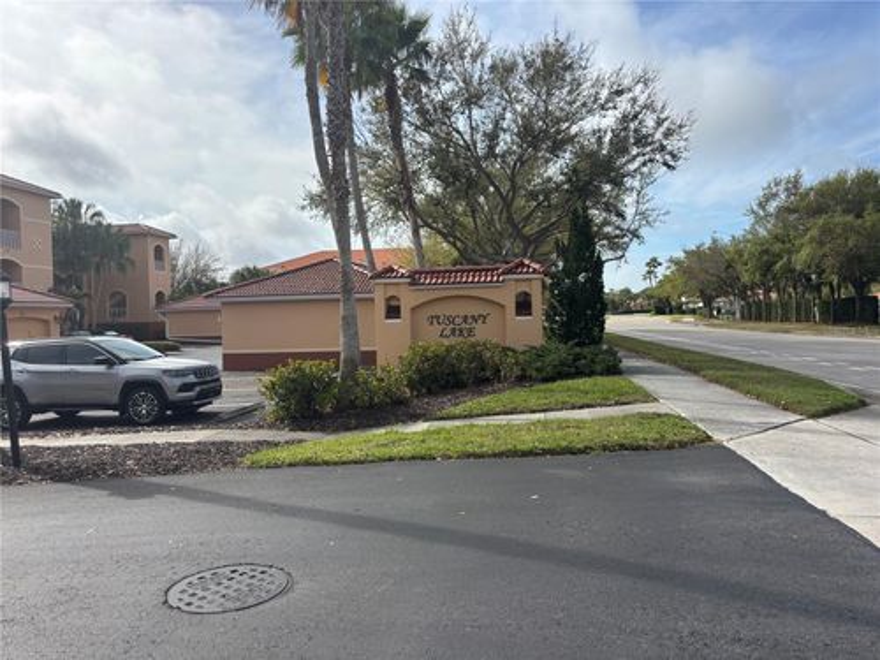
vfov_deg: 53.1
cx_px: 440
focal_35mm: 26
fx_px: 661
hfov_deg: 67.3
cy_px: 330
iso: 50
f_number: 1.6
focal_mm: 5.96
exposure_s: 1/3205
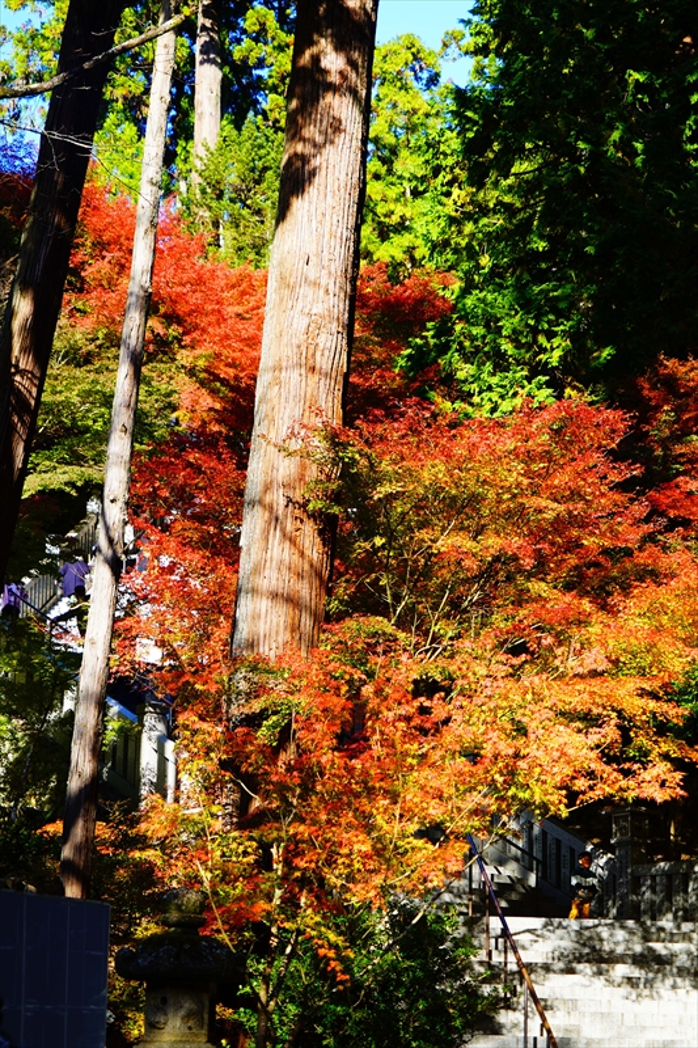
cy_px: 524
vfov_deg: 23.9
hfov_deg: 16.1
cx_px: 349
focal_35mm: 85
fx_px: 2473
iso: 100
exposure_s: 1/90
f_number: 5.6
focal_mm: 85
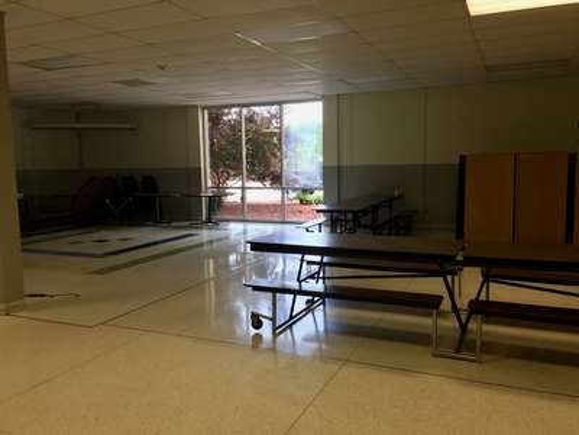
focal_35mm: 29
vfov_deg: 48.2
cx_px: 290
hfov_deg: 61.7
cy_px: 218
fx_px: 485
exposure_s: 1/30
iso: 25
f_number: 2.2
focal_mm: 4.15
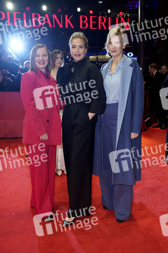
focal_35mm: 33
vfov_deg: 57.3
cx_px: 84
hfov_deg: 39.9
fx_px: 231
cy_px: 126
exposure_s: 1/160
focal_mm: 33
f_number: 5.6
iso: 800
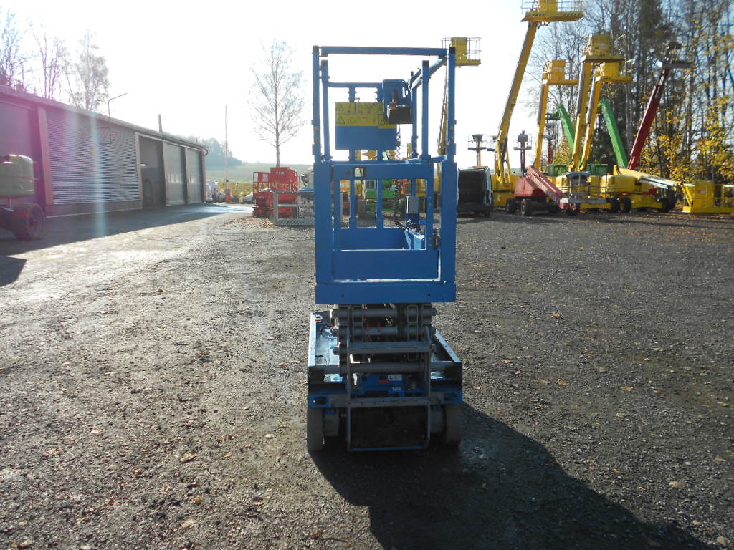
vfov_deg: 48.2
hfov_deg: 61.7
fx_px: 615
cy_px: 275
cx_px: 367
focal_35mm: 29
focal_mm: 5.1
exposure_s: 1/640
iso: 80
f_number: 3.4
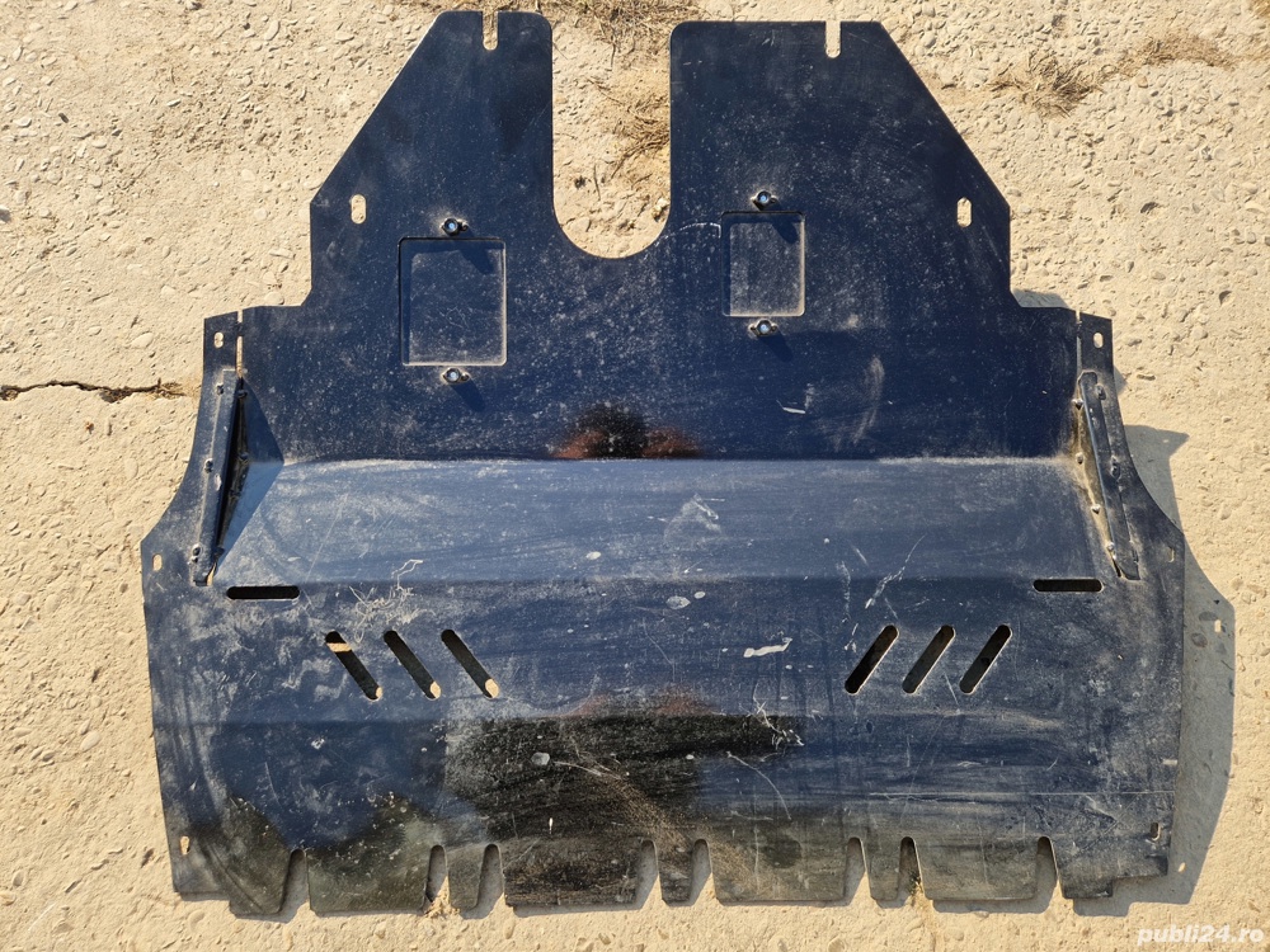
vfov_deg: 58.9
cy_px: 476
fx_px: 844
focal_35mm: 23
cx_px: 635
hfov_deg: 73.9
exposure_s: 1/342
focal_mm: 5.4
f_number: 1.8
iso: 50
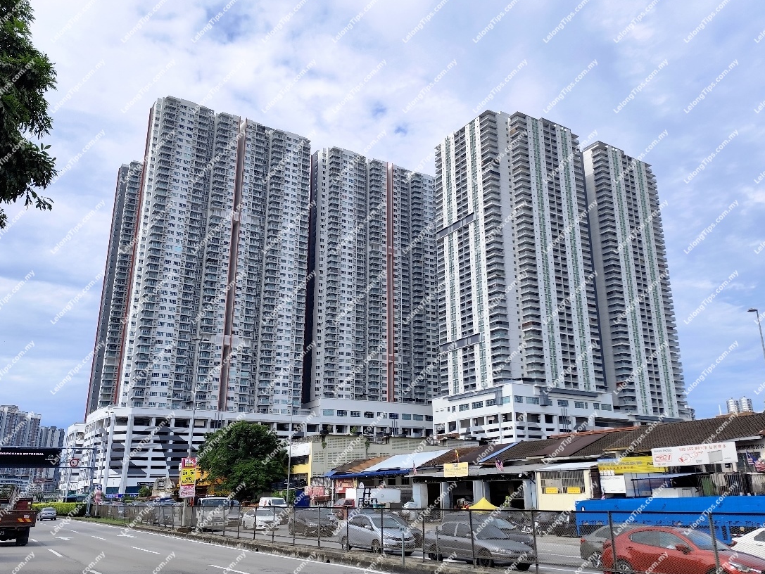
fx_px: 531
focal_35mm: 24
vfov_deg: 56.8
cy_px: 280
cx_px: 371
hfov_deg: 71.6
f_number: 1.65
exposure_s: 1/1073
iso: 50
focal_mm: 6.14
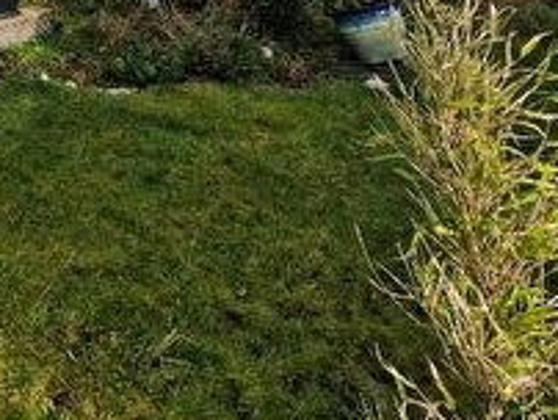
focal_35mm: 45
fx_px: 726
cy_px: -198
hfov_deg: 33.2
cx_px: -133
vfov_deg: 25.2
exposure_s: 1/1172
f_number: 2.2
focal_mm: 2.2
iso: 50
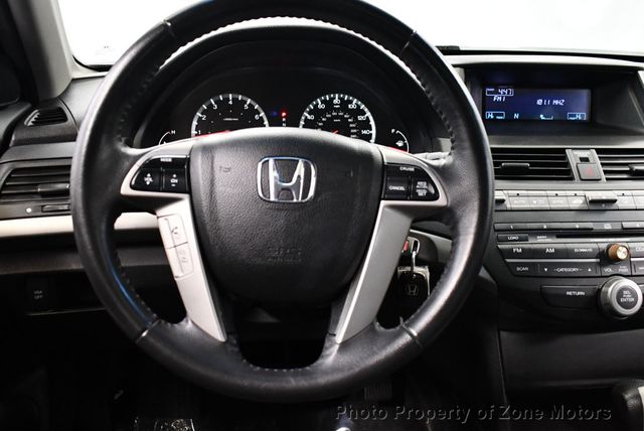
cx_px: 322
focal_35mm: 36
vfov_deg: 36.9
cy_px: 216
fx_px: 645
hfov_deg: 53.1
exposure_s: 1/80
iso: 3200
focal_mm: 18
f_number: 3.5
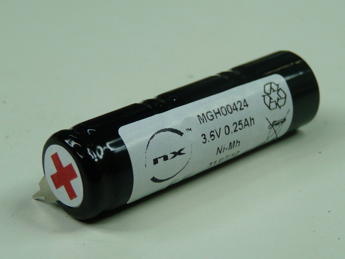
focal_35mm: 95
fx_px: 947
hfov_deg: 20.7
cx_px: 172
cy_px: 130
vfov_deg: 15.6
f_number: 3.2
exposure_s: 1/80
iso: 100
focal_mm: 9.5
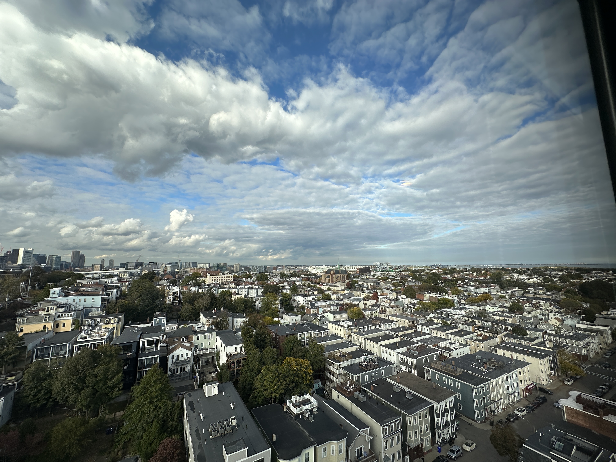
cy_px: 231
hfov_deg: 102.1
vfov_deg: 85.7
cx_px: 308
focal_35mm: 14
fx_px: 249
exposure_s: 1/1595
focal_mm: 2.22
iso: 50
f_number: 2.2
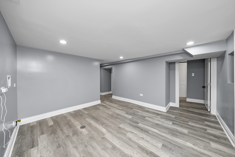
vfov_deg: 90.1
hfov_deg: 112.6
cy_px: 78
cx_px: 118
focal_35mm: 12
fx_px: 78
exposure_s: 1/6
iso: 640
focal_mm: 12
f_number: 10
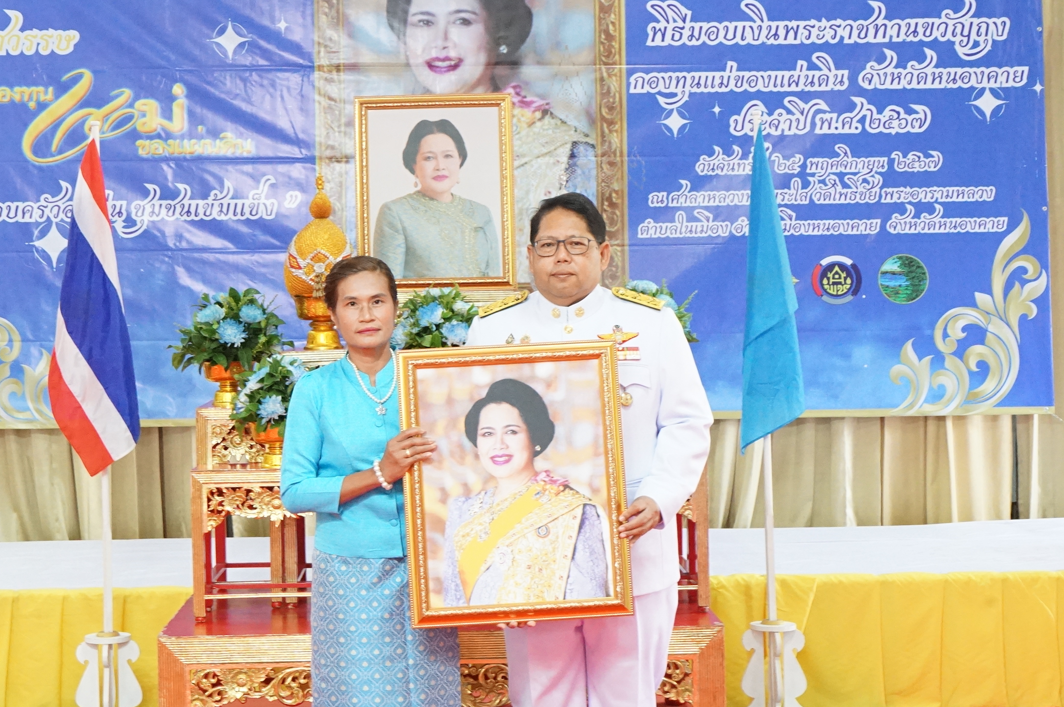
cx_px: 429
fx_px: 2037
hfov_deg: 29.2
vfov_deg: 19.7
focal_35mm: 69
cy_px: 300
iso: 8000
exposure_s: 1/20
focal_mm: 50
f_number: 10
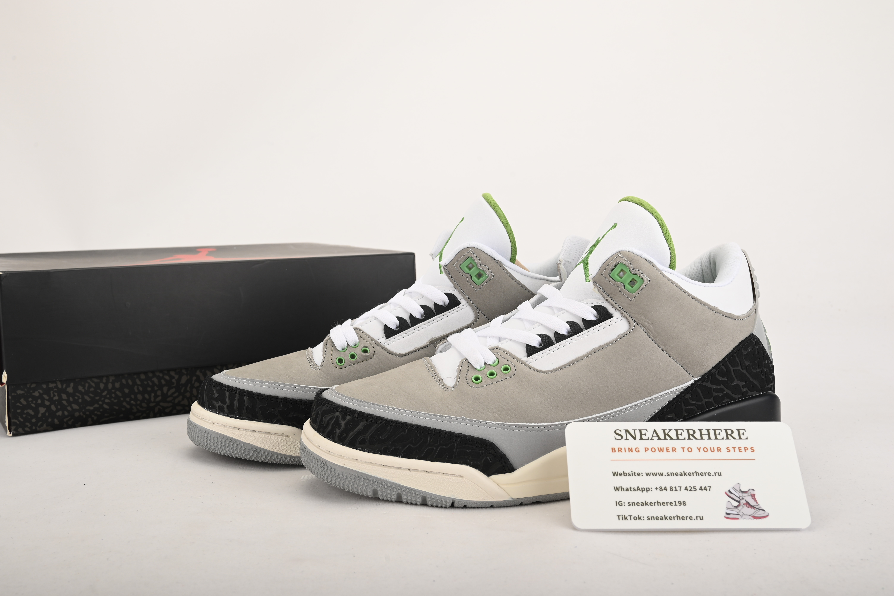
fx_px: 944
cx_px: 447
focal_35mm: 38
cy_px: 298
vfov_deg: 35.1
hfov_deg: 50.7
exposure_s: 1/200
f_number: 13
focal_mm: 38
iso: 100
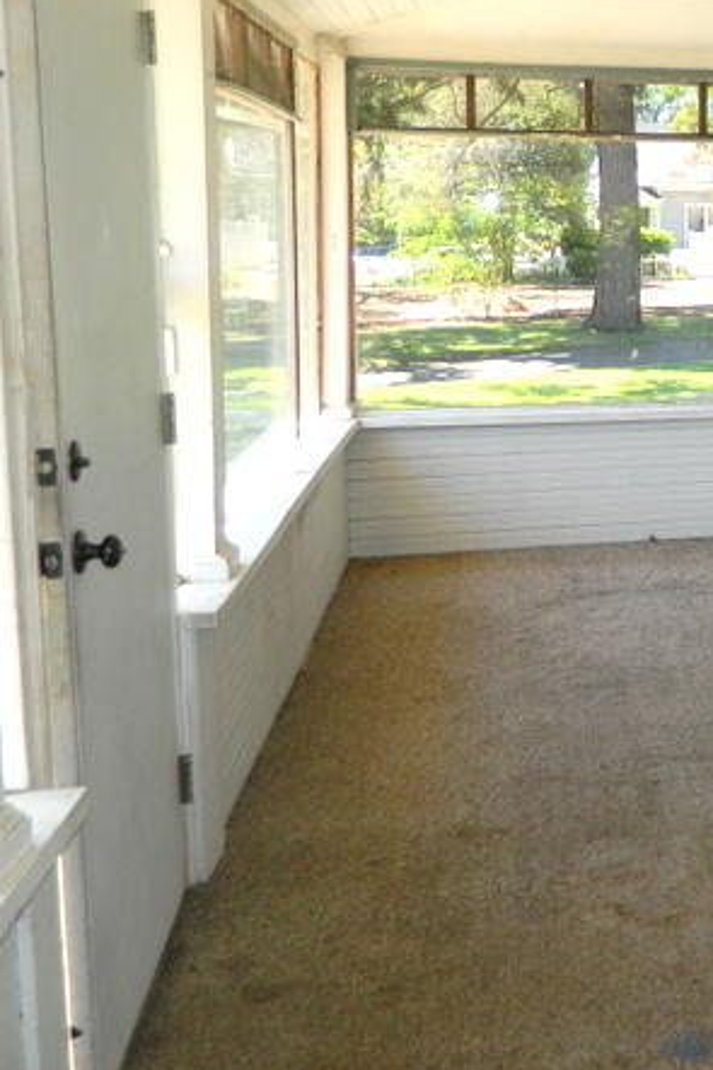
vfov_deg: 41.6
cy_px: 386
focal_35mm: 47
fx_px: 1397
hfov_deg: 24.8
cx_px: 928
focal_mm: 4.5
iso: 80
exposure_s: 1/125
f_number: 3.1
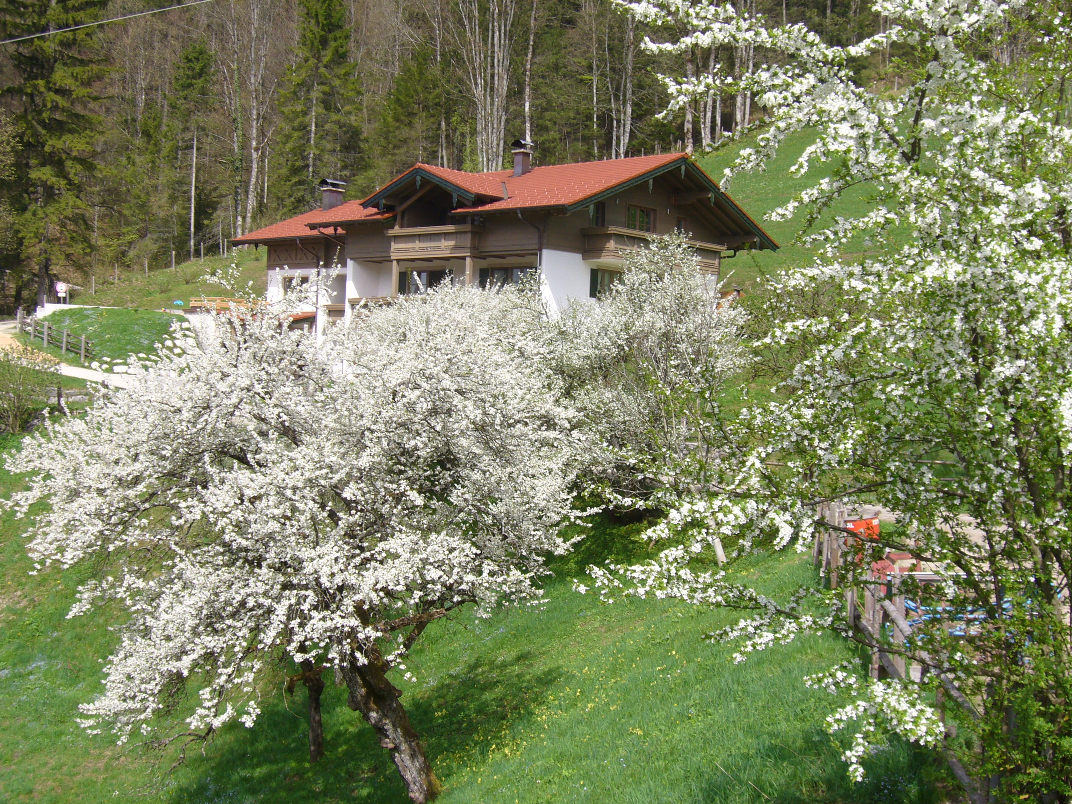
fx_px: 1394
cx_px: 536
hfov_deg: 42.1
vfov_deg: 32.2
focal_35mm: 45
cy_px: 402
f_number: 6.3
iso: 80
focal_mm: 7.5
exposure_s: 1/160
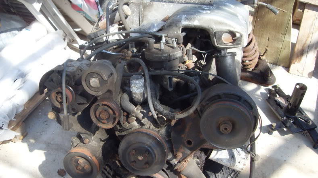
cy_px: 91
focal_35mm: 41
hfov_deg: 49.4
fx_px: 346
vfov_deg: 29.0
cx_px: 161
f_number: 7
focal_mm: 6.3
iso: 80
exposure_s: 1/90
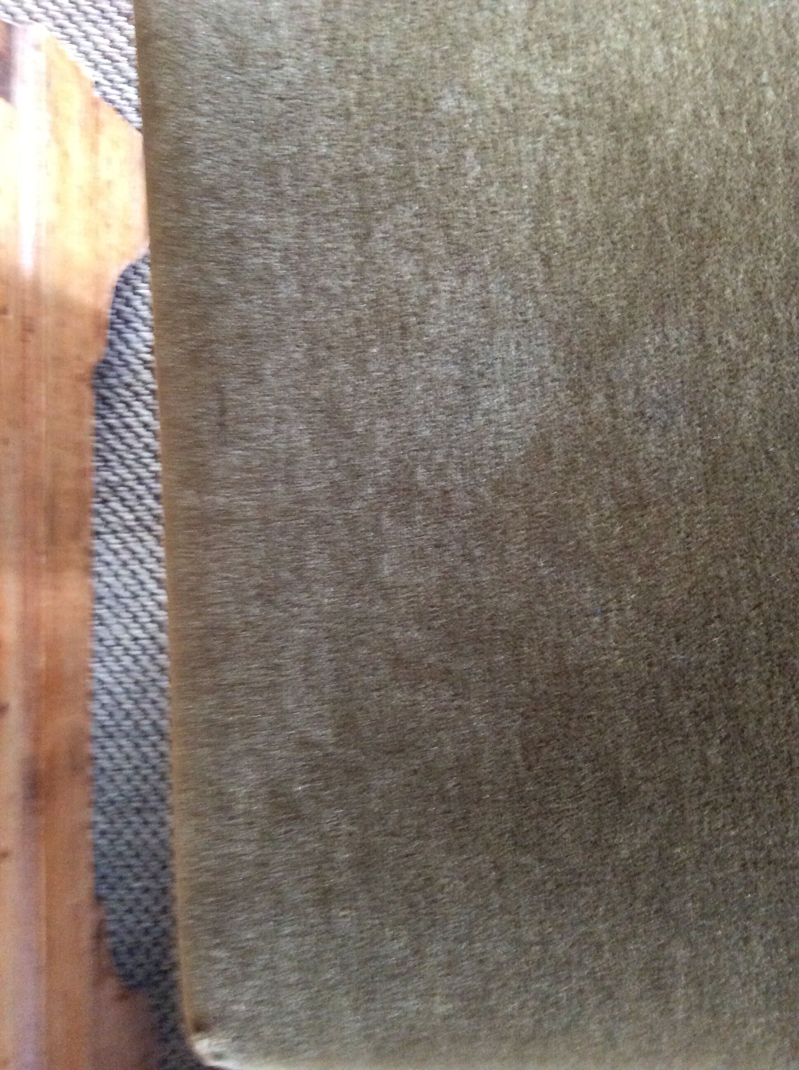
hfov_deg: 44.1
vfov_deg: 56.9
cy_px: 535
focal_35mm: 32
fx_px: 987
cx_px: 400
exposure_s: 1/17
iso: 320
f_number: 2.4
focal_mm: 3.3
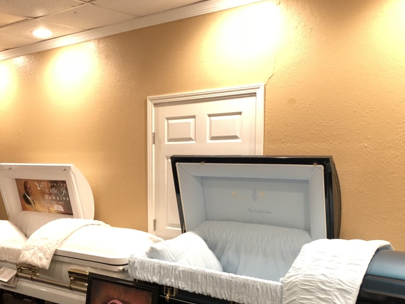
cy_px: 217
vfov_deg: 33.1
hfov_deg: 43.0
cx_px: 123
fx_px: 503
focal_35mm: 43
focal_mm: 3.99
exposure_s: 1/8
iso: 100
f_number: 1.8
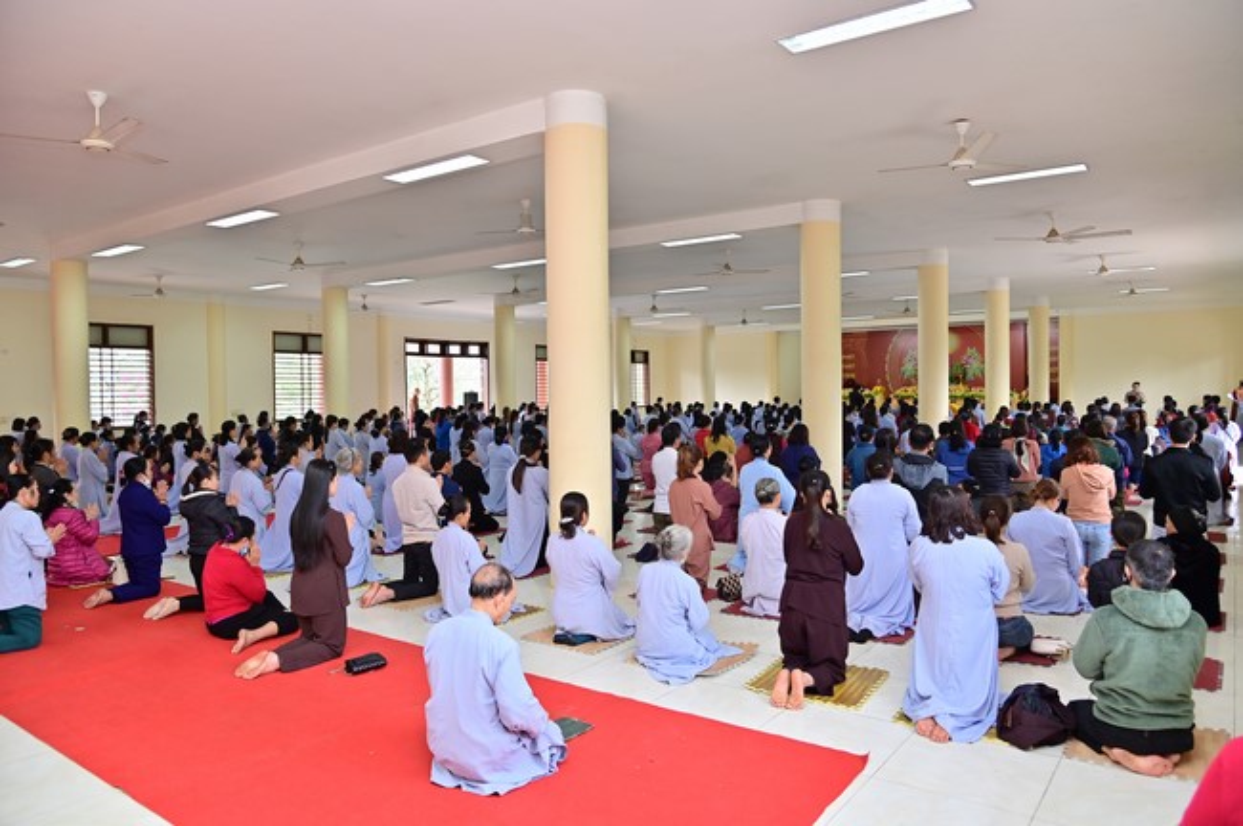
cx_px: 622
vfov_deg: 53.0
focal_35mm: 24
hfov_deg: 73.8
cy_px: 413
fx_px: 828
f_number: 5.6
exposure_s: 1/125
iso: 1250
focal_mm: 24
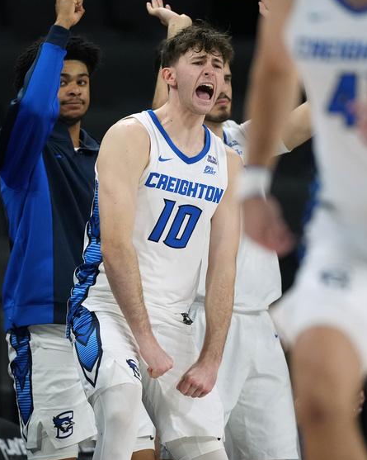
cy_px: 182
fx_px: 10558
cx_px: 126
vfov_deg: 2.5
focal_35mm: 777
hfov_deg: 2.0
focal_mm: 300
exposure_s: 1/1600
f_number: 2.8
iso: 3200
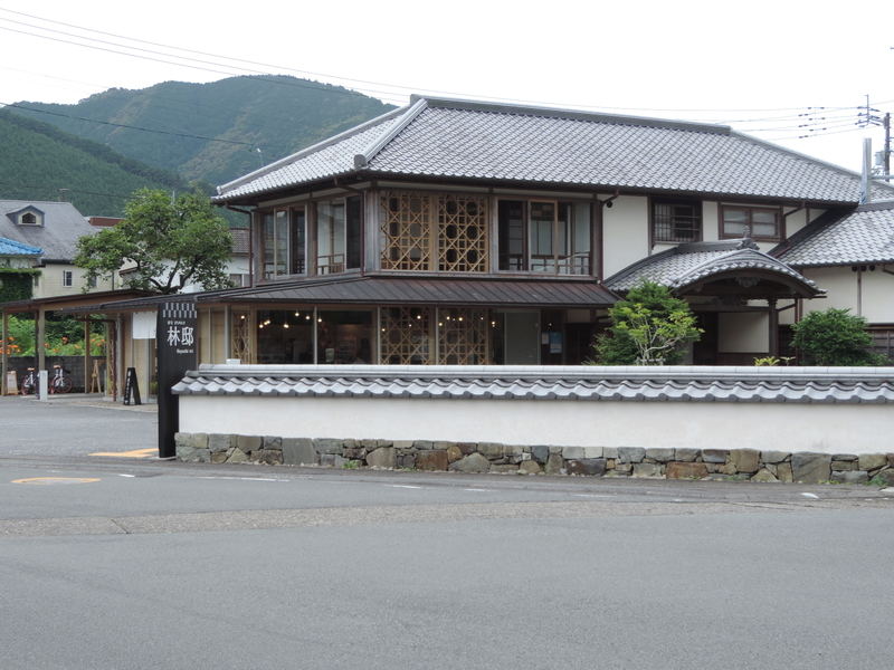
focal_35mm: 60
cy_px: 335
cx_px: 447
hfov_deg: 32.2
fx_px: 1550
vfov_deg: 24.4
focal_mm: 10.7
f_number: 3.7
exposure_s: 1/200
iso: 80
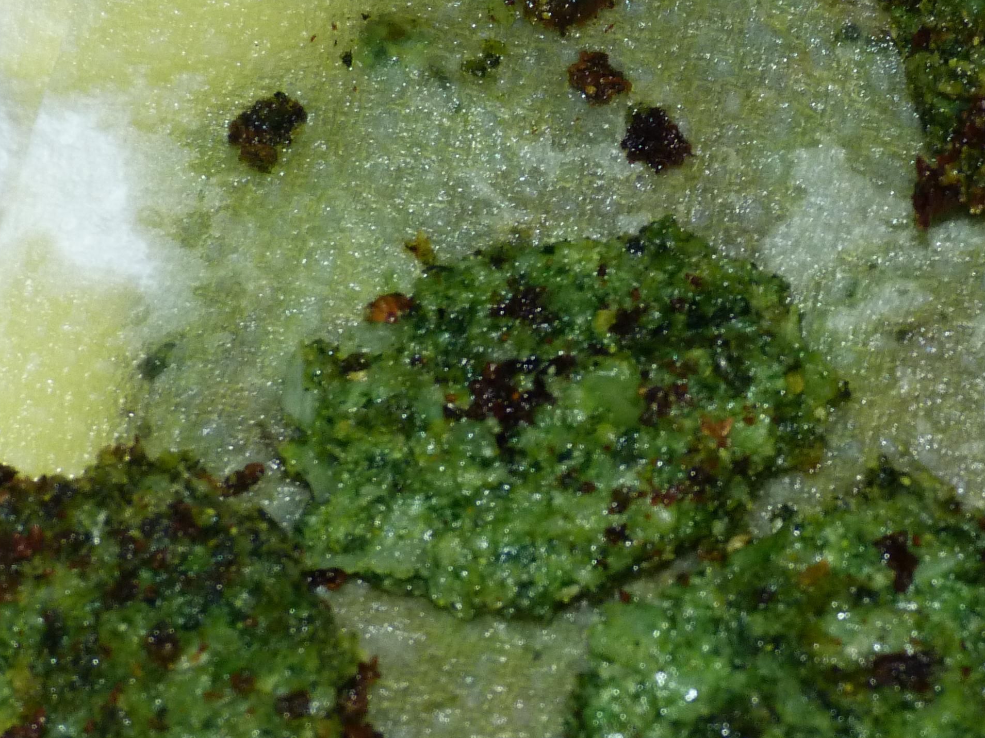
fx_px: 6629
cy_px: 459
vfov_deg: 6.4
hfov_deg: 8.5
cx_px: 867
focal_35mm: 233
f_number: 3.5
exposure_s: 1/60
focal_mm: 18.6
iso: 160
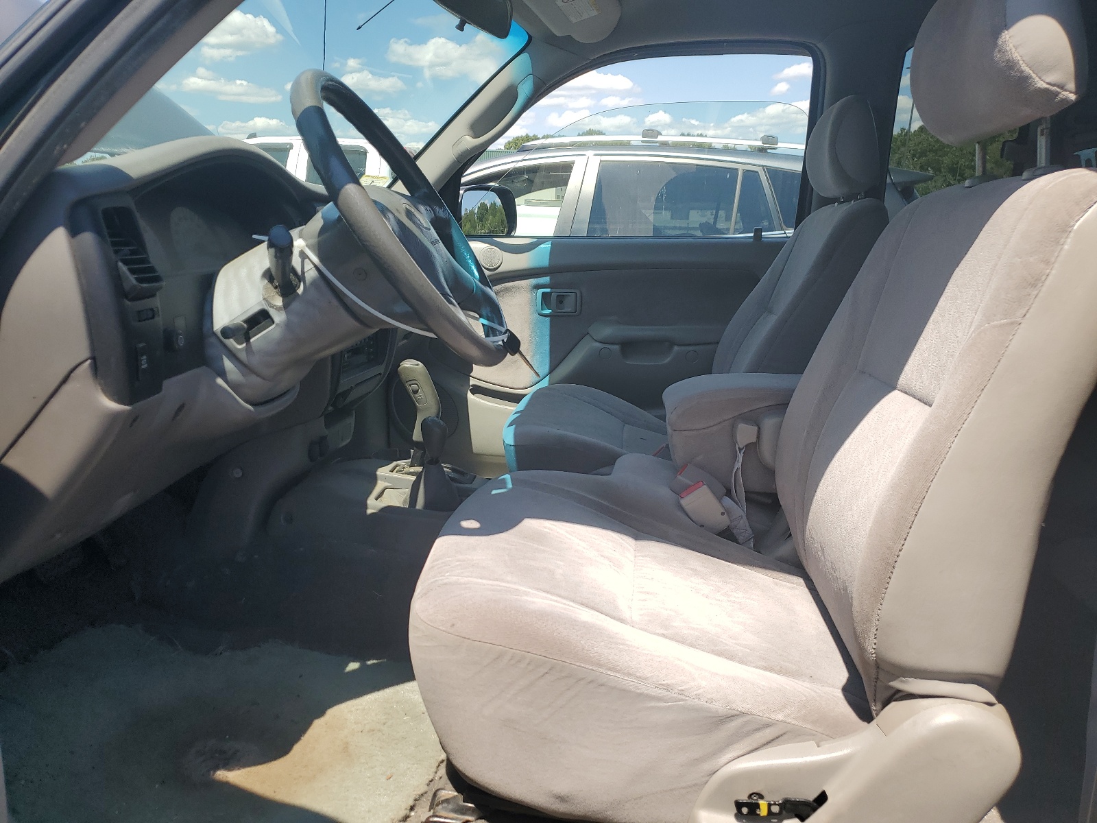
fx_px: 824
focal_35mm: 26
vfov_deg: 53.1
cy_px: 412
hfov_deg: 67.3
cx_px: 548
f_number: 1.5
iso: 50
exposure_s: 1/1667
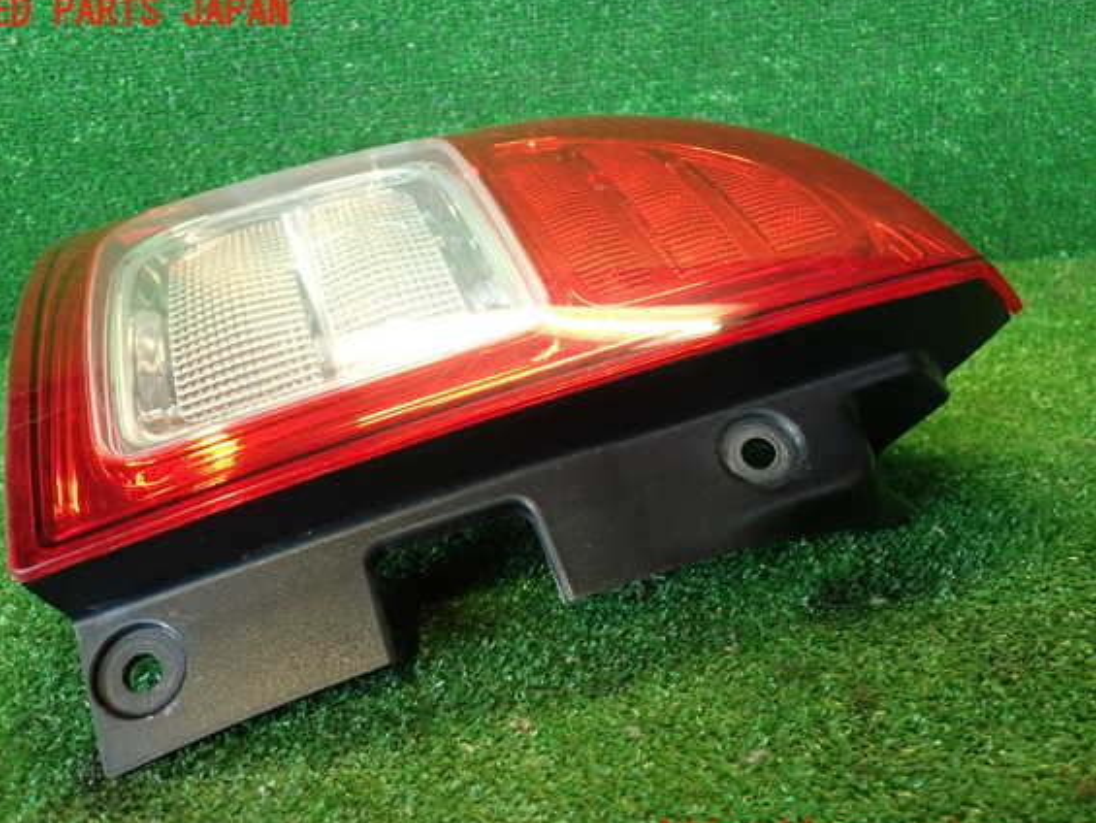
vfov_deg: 41.8
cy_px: 425
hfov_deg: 53.9
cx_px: 518
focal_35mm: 34
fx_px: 1077
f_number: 2.4
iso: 250
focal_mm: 5.79
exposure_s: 1/30
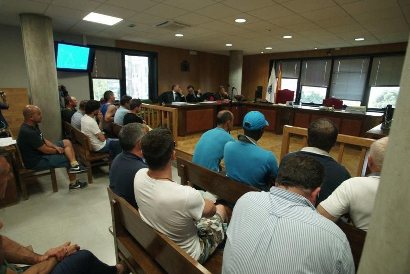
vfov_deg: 64.6
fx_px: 216
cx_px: 198
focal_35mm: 19
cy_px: 134
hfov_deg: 86.9
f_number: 5.6
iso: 1600
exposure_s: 1/60
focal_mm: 17
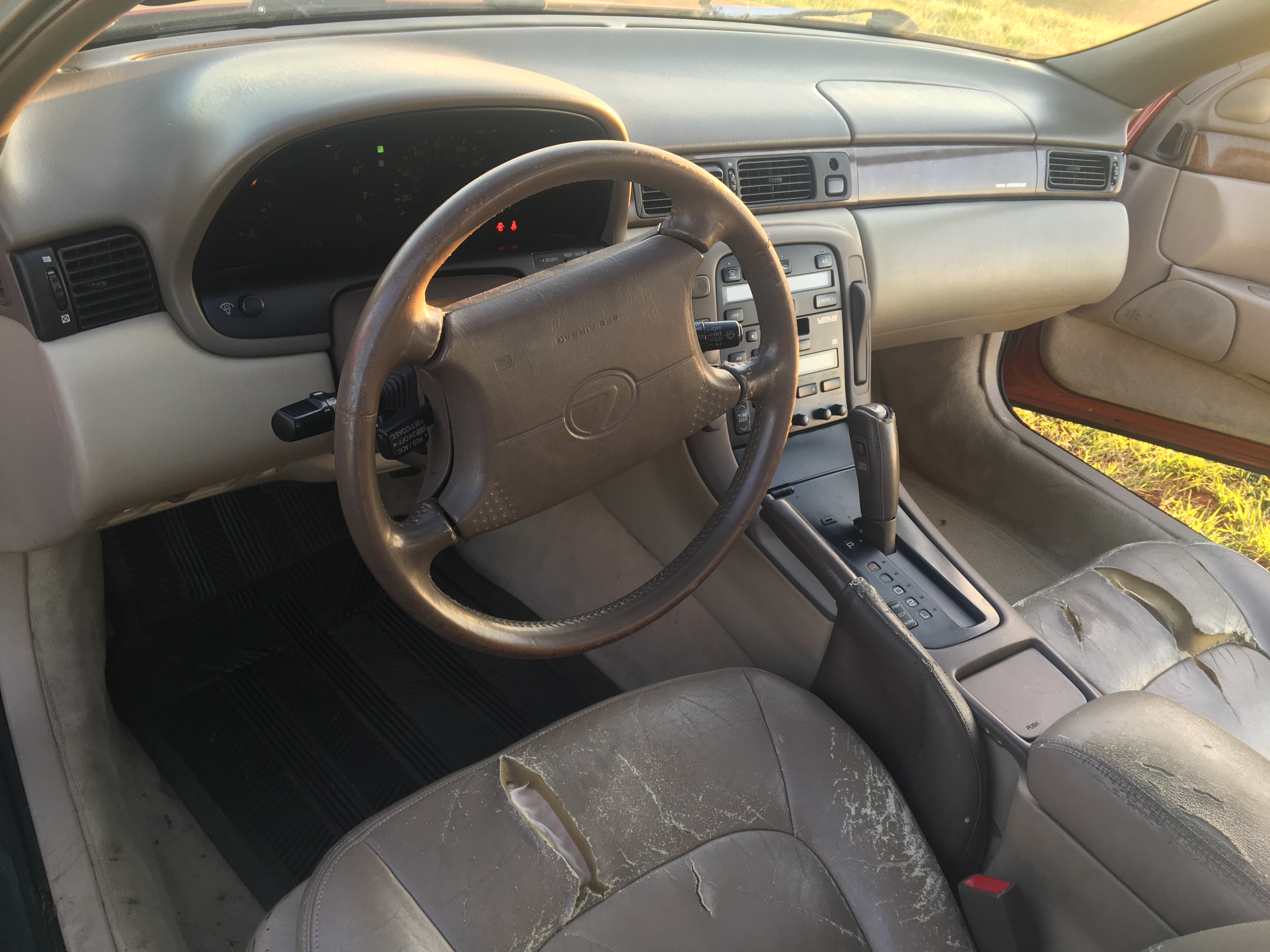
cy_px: 476
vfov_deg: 48.2
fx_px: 1064
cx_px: 635
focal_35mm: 29
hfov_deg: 61.7
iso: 25
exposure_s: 1/30
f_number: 2.2
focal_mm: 4.15
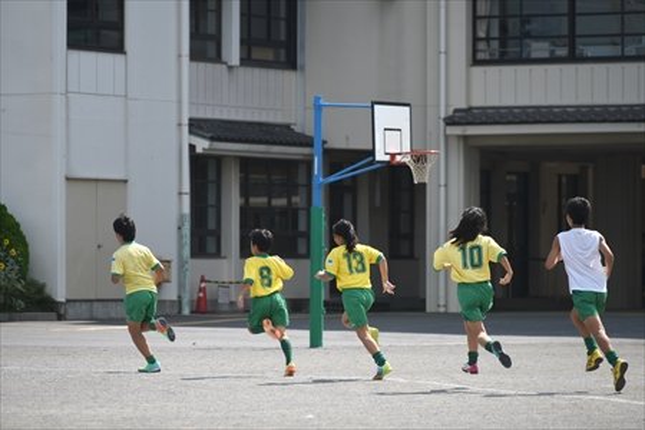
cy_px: 215
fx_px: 4300
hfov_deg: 8.6
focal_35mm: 240
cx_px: 322
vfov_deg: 5.7
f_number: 5.3
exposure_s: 1/400
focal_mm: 240
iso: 64
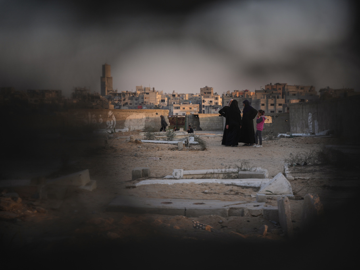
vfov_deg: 19.4
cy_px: 135
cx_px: 185
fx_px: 790
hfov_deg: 25.7
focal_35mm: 76
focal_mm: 70
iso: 100
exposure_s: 1/500
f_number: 2.8
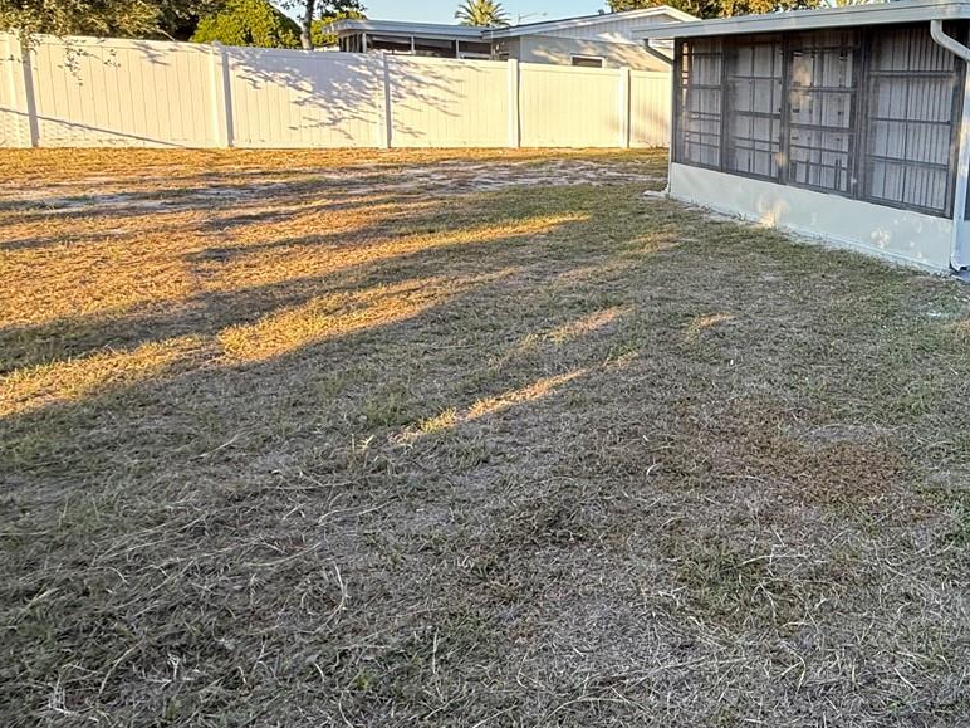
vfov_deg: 47.4
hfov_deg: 54.0
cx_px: 869
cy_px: 243
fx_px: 813
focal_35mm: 29
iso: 64
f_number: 2.2
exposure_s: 1/172
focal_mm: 2.22
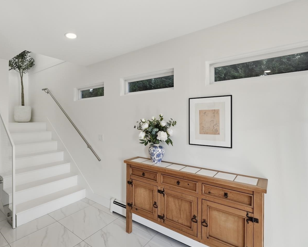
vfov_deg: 70.8
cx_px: 122
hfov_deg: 82.2
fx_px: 173
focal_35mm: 19
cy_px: 120
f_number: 6.3
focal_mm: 16
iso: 640
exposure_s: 1/250
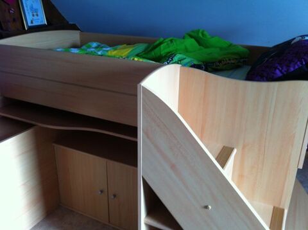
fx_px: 311
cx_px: 154
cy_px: 115
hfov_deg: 52.7
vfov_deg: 40.6
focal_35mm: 35
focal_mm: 3.85
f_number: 2.8
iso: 125
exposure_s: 1/15
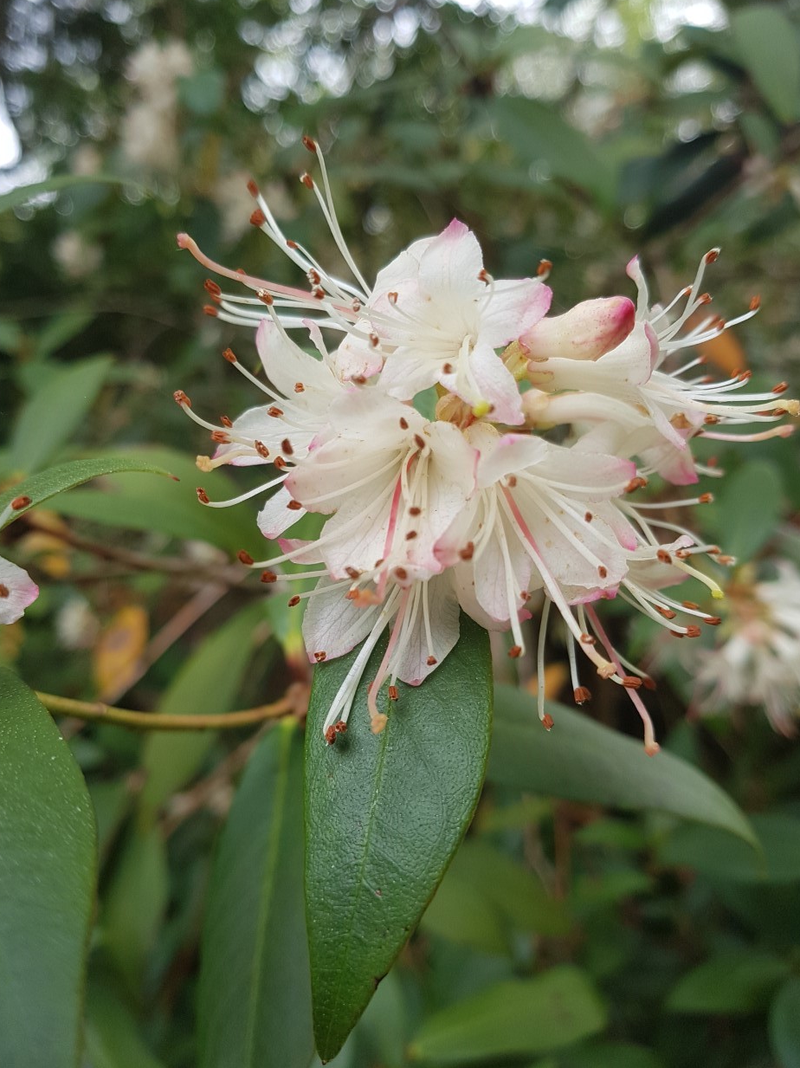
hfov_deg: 51.3
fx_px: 832
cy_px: 528
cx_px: 389
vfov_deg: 65.3
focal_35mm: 27
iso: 50
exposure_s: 1/151
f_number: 1.7
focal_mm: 4.2
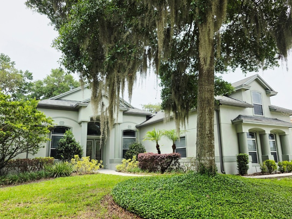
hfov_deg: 67.3
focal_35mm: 26
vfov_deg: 53.0
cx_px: 146
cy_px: 113
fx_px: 219
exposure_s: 1/5000
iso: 80
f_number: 1.7
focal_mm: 6.3
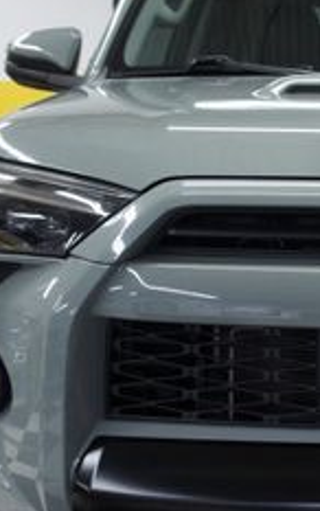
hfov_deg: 13.2
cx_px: 403
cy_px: 336
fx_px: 1343
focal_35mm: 96
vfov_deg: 21.5
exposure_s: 1/40
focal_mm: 23
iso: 400
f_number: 4
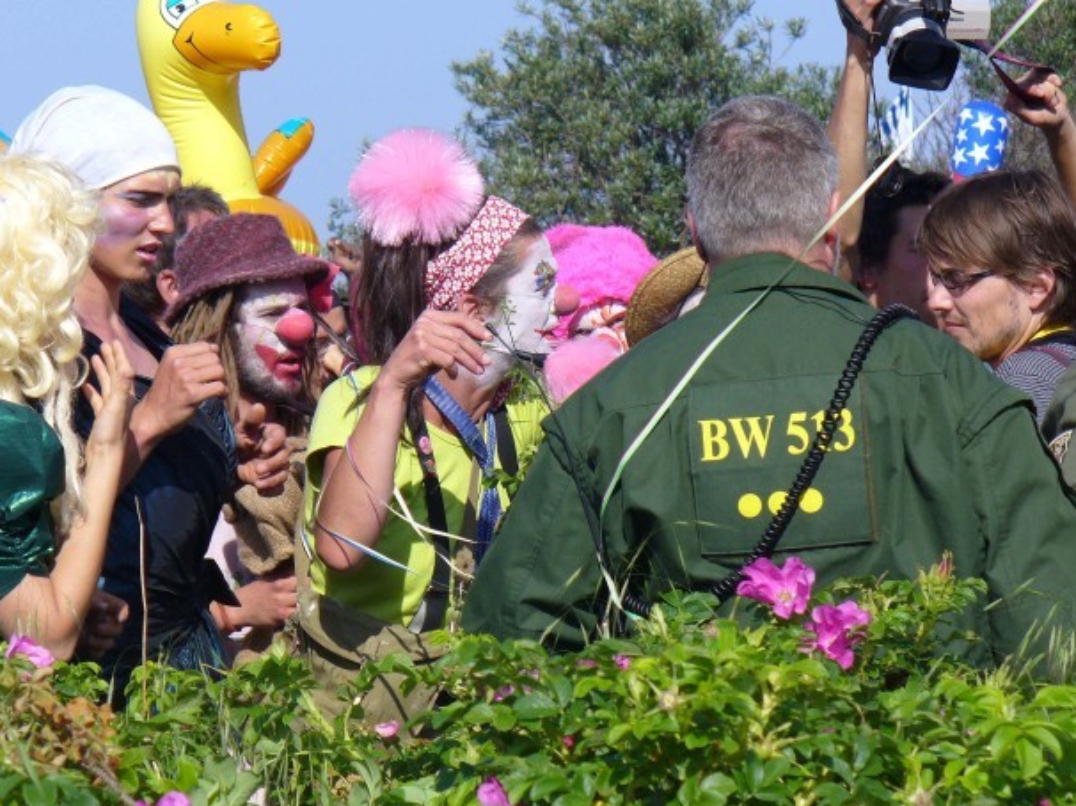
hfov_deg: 10.6
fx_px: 5810
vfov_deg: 7.9
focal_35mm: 187
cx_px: 531
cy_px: 399
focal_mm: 29.2
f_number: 4.2
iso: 80
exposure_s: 1/640
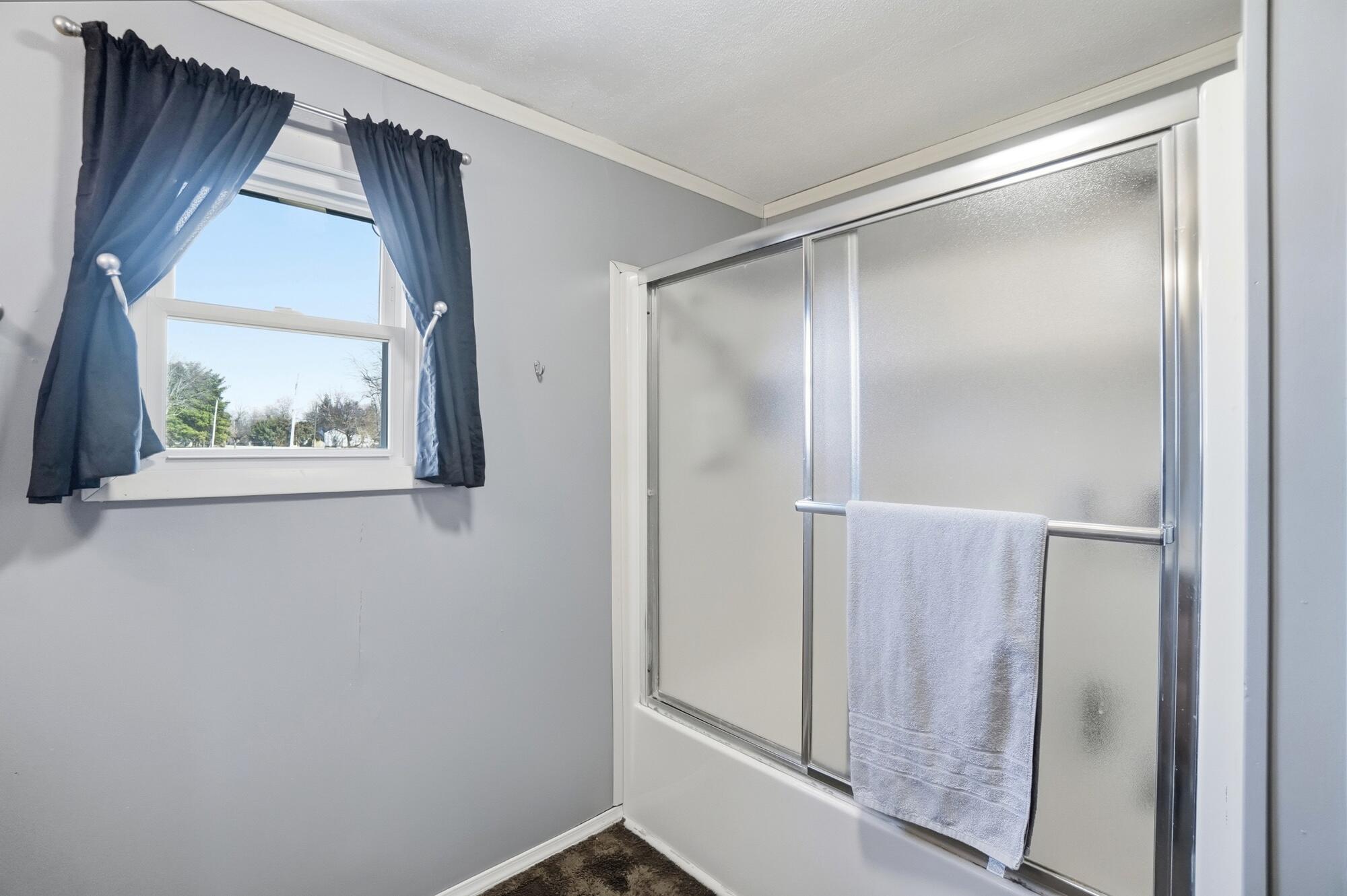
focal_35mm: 15
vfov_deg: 77.2
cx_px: 674
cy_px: 448
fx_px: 561
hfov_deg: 100.4
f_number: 4.5
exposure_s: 1/125
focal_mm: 10
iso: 100
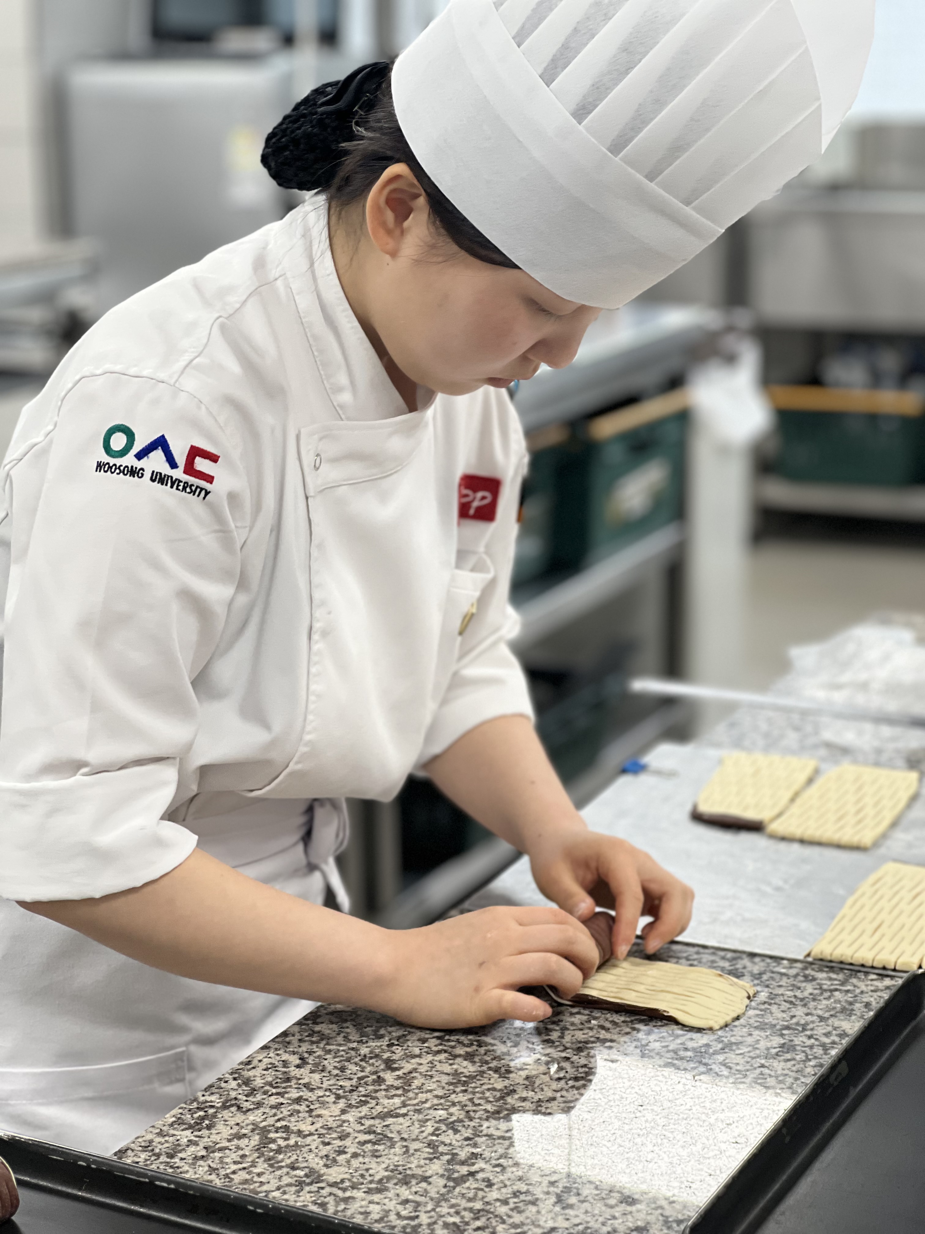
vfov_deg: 25.3
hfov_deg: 19.1
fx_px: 2743
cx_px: 462
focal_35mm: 77
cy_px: 617
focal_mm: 9
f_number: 2.8
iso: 160
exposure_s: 1/60
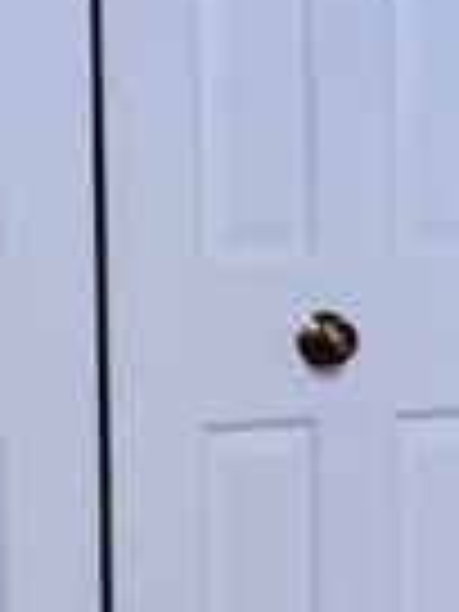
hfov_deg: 7.1
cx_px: 598
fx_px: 3660
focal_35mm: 207
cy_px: 310
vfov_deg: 9.6
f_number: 1.8
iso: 200
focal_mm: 4.25
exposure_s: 1/60
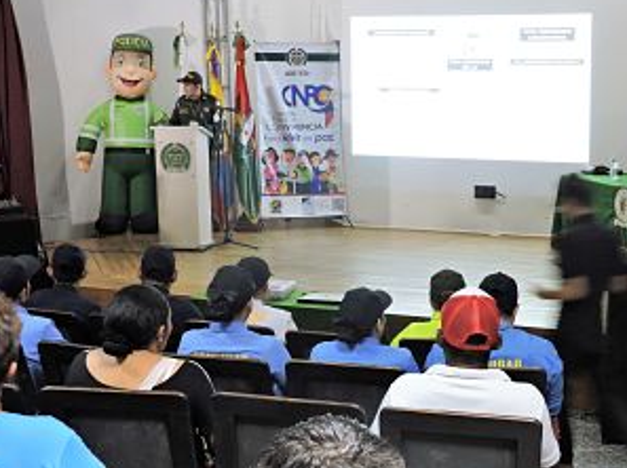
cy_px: 287
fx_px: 1049
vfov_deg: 25.1
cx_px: 410
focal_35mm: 58
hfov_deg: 33.0
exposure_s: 1/13
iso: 640
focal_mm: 7.7
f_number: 3.4
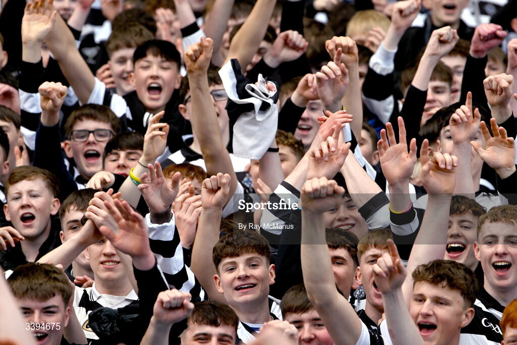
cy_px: 172
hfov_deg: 5.2
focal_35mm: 400
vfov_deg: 3.4
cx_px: 258
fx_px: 5745
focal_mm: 400
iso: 800
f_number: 7.1
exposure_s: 1/1250
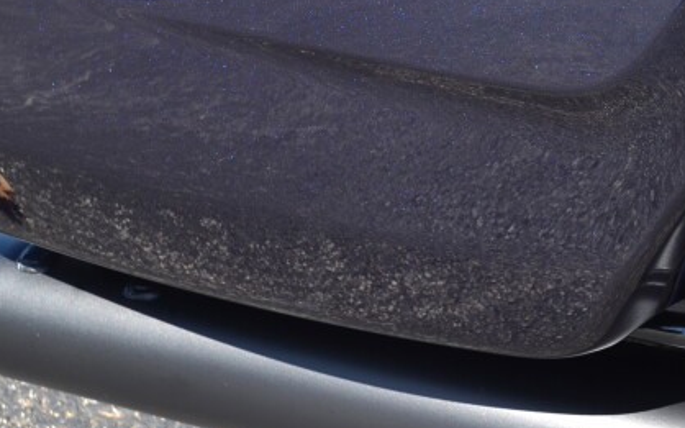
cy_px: 85
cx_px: 747
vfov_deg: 11.4
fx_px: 2128
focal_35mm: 114
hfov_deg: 17.7
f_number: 6.3
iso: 100
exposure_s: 1/160
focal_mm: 26
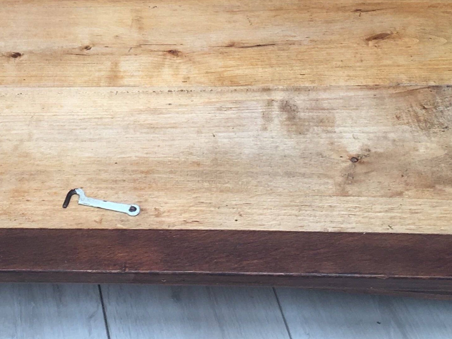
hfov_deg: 23.9
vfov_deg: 17.8
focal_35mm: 81
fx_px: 1058
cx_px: 123
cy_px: 9
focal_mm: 4.15
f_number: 2.2
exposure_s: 1/50
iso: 25
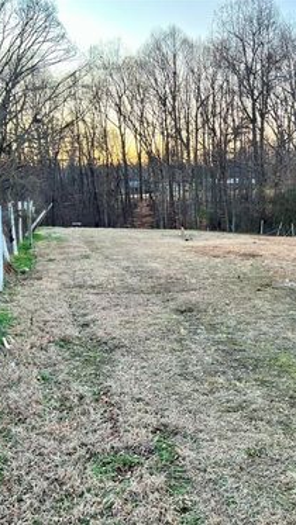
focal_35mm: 38
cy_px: 262
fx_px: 530
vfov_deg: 52.8
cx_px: 242
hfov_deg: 30.4
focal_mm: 5.7
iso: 64
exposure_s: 1/121
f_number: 1.5
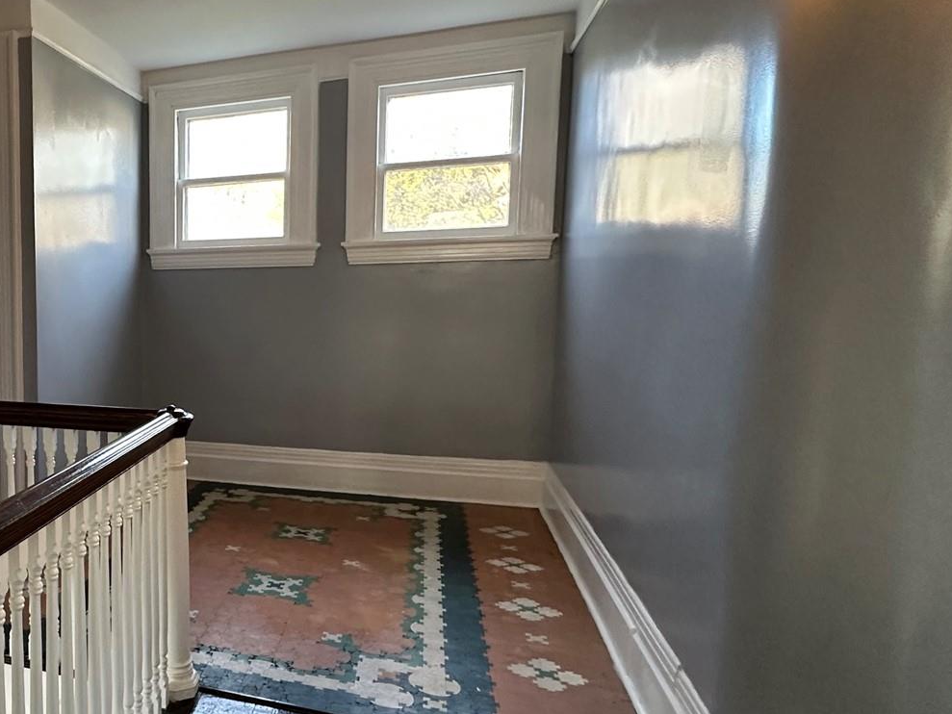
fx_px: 798
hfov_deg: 51.7
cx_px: 40
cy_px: 377
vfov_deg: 48.2
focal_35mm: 29
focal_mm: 2.22
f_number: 2.2
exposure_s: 1/60
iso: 320
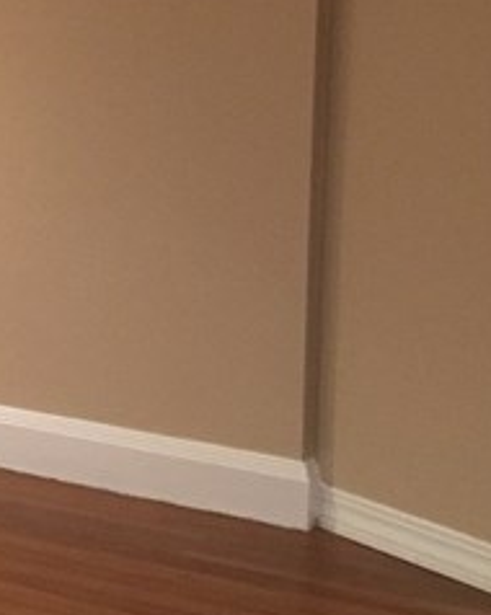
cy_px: -28
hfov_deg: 11.8
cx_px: -346
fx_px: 2219
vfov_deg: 15.4
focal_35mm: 122
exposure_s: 1/24
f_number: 2.2
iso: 200
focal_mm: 4.15
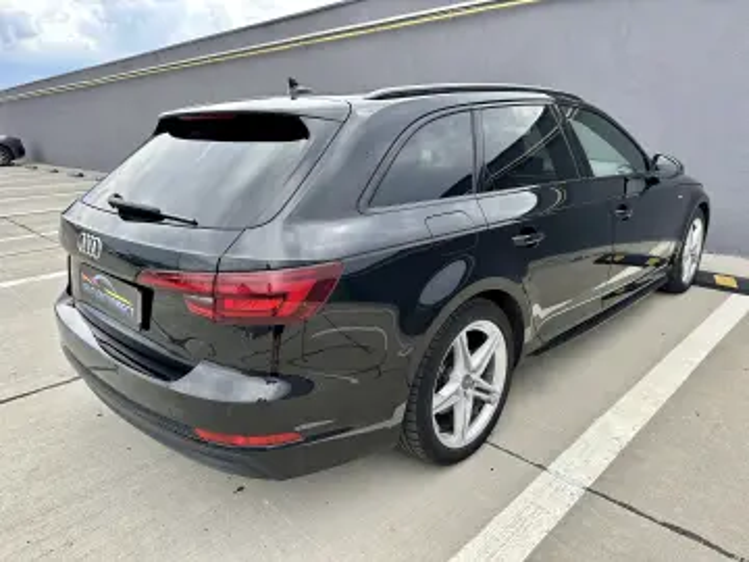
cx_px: 374
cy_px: 281
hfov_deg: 71.6
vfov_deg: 56.8
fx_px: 519
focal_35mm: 24
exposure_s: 1/894
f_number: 1.78
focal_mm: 6.86
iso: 80
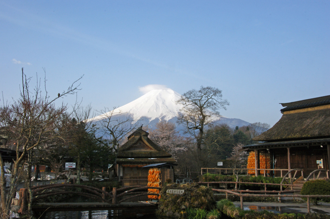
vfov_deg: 34.2
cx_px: 165
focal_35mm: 39
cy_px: 110
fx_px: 357
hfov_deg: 49.6
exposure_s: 1/60
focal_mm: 26
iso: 400
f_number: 25
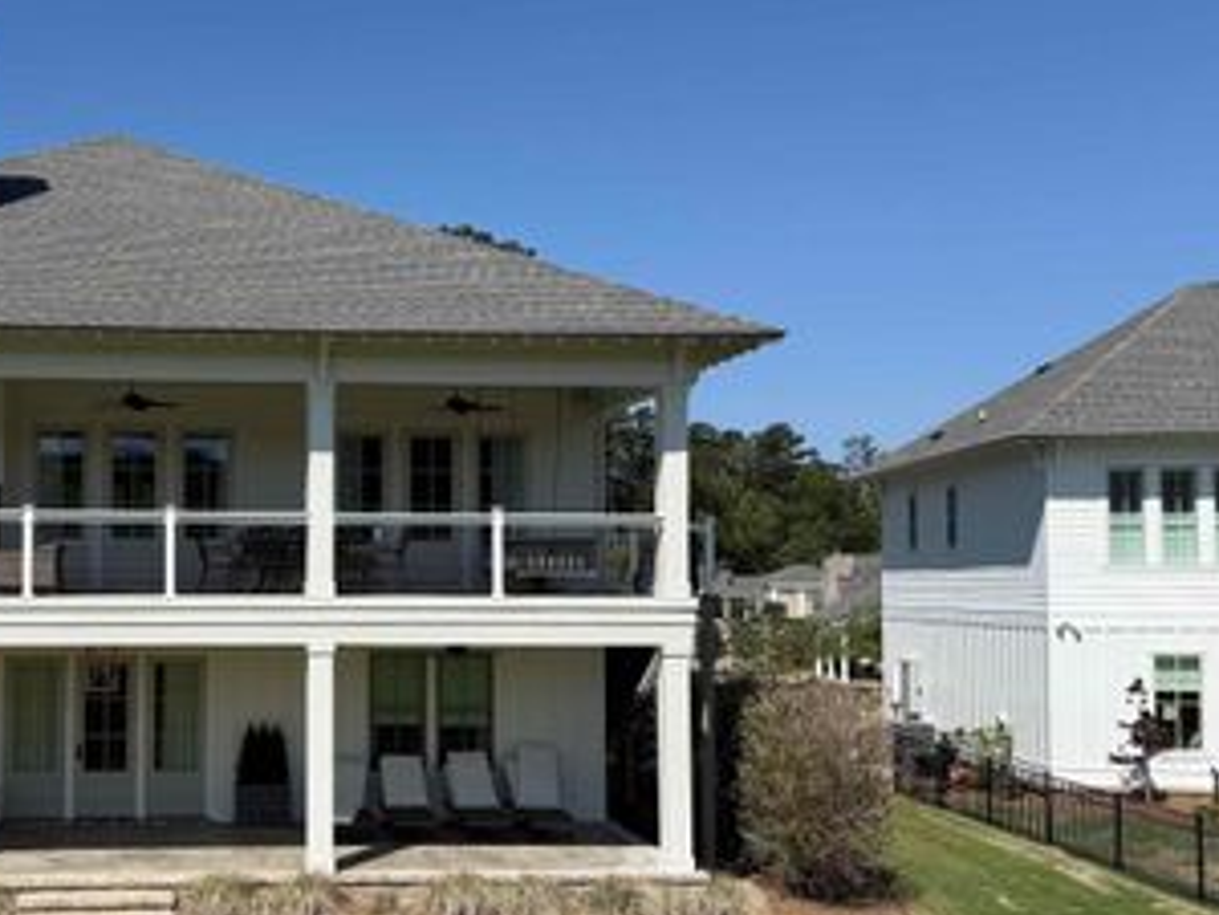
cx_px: 240
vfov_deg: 35.9
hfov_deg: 44.5
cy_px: 531
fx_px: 1409
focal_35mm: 40
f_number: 1.78
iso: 80
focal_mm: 6.76
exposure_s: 1/6711
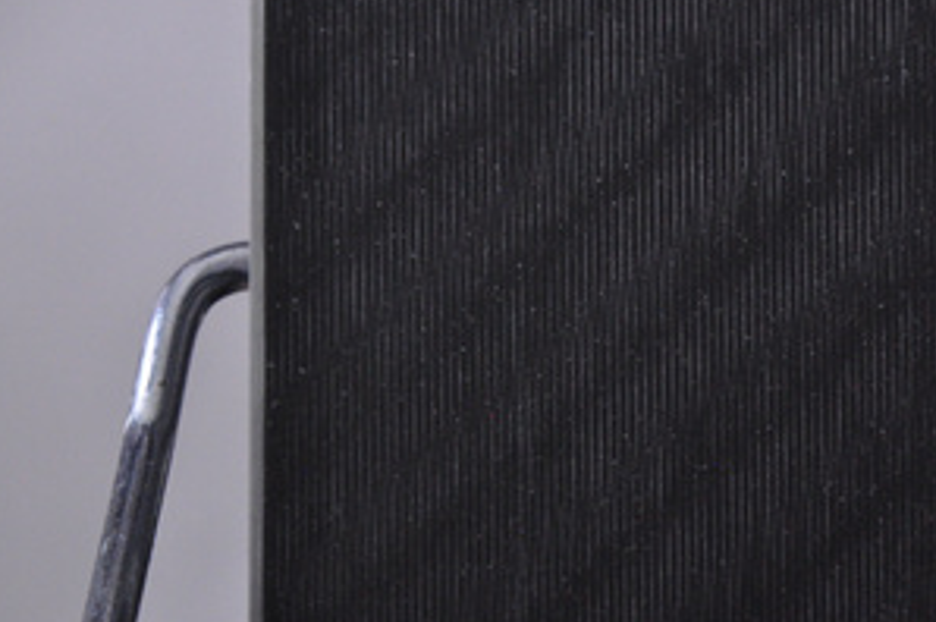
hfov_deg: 8.7
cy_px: 300
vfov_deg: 5.8
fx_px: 6175
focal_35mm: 238
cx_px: 663
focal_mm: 105
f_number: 9.5
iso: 3200
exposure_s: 1/125
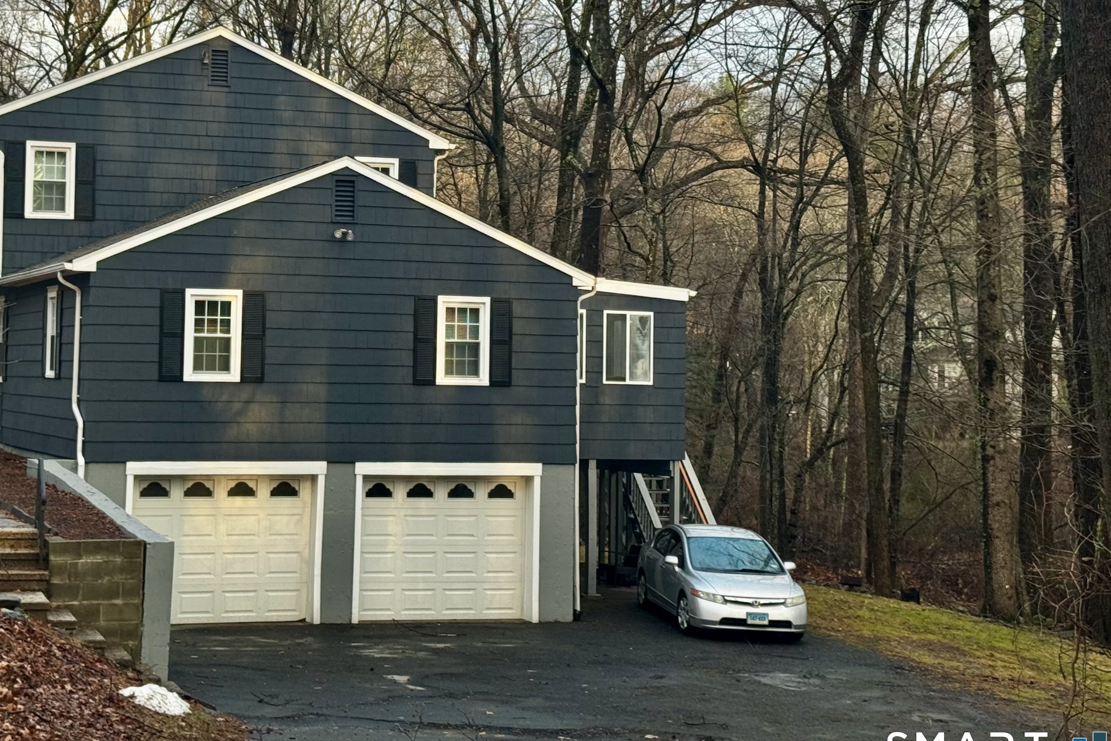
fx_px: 2160
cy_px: 189
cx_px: 339
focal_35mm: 70
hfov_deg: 28.6
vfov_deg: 19.3
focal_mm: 6.76
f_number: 1.78
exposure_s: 1/121
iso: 64
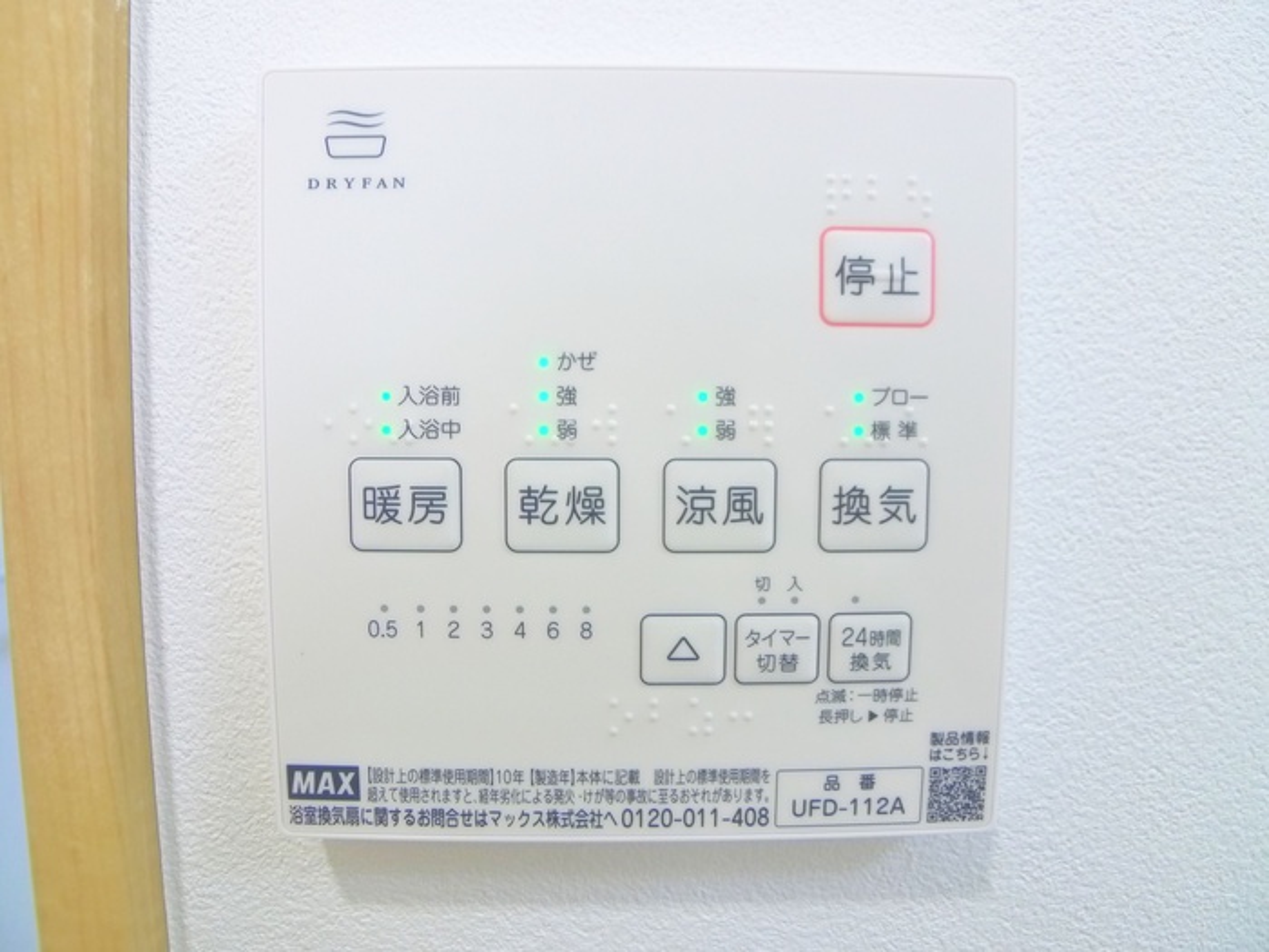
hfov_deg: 71.6
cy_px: 476
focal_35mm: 24
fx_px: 880
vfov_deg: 56.8
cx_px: 634
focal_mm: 5.1
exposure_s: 1/40
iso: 400
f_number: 2
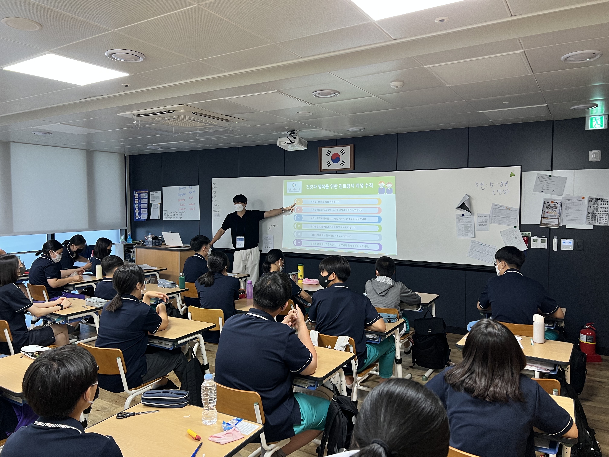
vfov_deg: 53.1
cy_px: 228
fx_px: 457
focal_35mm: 26
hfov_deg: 67.3
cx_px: 304
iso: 80
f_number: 1.5
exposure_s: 1/60
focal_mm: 5.7
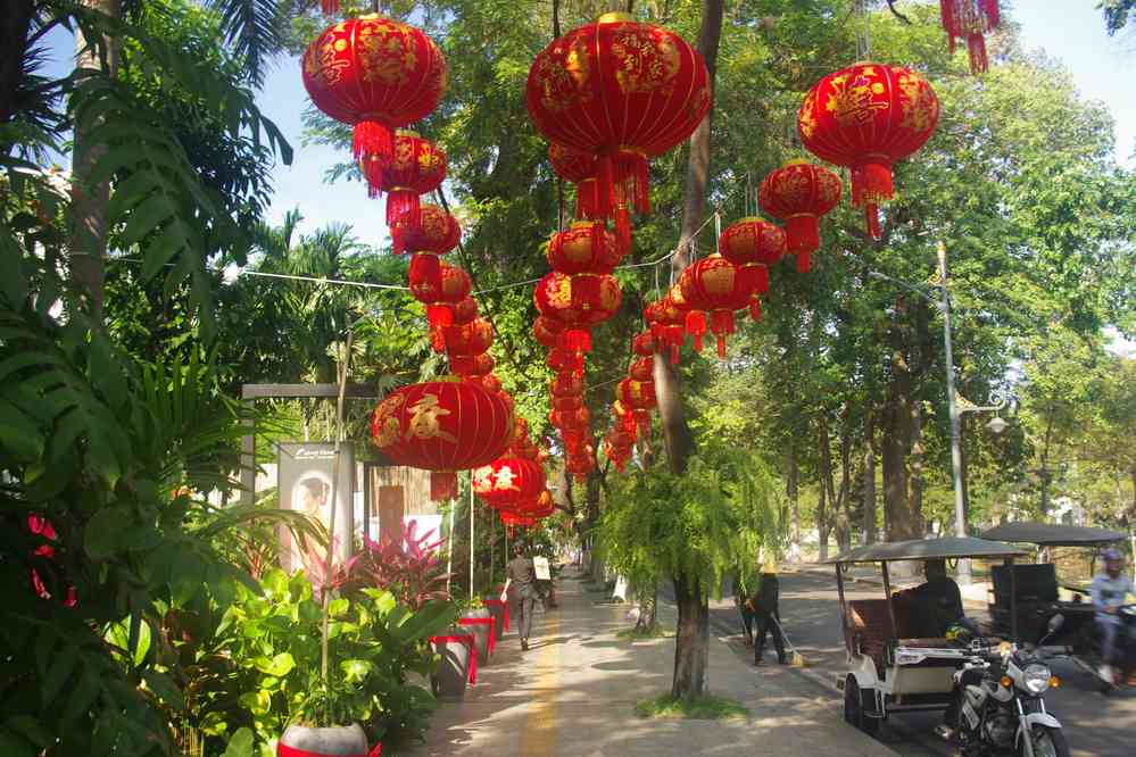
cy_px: 378
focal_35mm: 32
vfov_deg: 41.7
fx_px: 994
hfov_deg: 59.5
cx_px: 568
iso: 200
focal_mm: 21
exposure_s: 1/50
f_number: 7.1
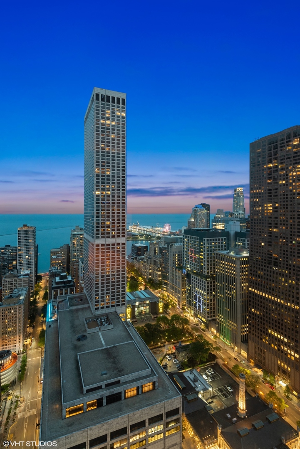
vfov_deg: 96.7
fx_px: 200
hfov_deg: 73.8
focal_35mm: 16
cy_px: 224
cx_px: 150
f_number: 8
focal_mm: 16
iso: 500
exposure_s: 2.5
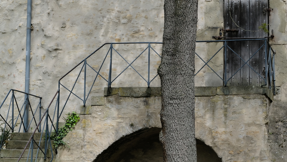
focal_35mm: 111
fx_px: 845
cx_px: 144
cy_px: 68
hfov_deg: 19.3
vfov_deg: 10.9
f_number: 8
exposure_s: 1/640
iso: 640
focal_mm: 70
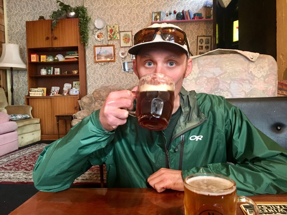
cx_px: 144
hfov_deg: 61.7
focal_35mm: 29
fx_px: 240
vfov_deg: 48.2
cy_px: 108
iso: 200
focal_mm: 4.15
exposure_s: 1/17
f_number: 2.2
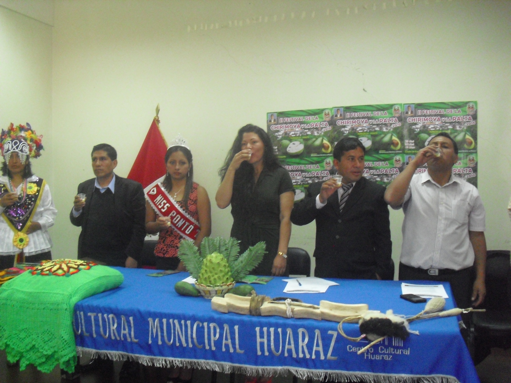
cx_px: 256
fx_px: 531
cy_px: 192
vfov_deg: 39.7
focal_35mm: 36
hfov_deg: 51.4
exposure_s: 1/60
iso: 800
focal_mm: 6.3
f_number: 3.1
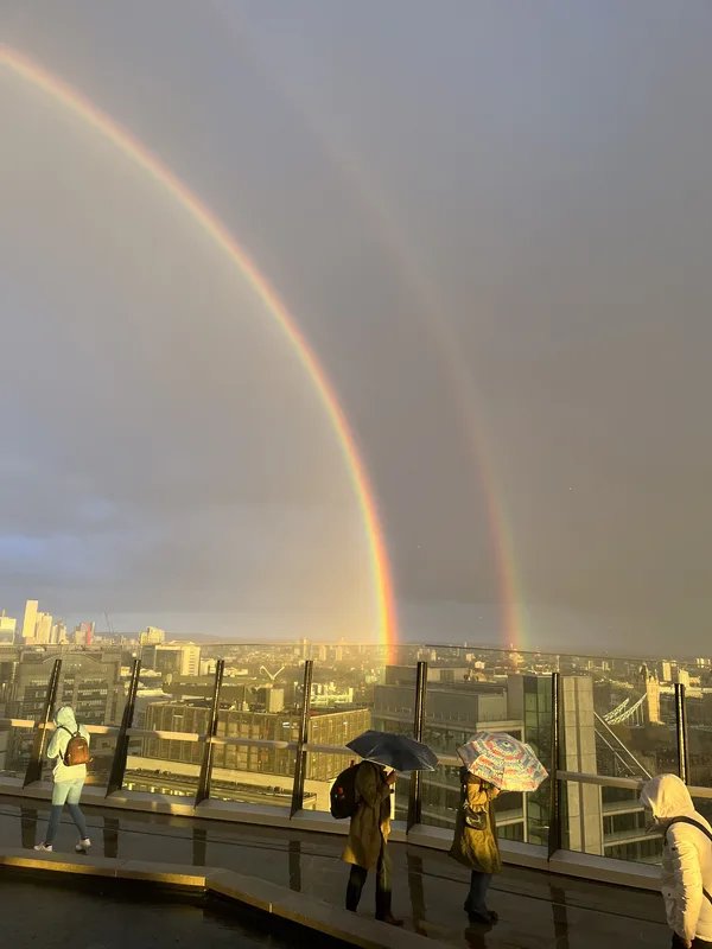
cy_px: 474
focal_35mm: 26
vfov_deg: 67.3
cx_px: 356
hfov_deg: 53.1
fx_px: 713
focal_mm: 5.1
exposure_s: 1/121
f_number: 1.6
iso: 80
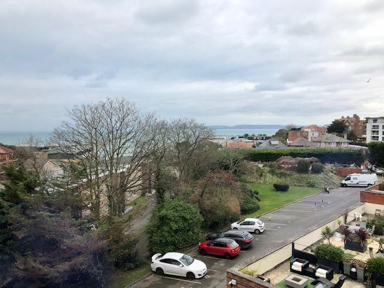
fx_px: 311
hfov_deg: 63.4
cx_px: 192
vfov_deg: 49.7
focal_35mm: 28
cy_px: 144
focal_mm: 3.99
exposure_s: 1/343
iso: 20
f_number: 1.8
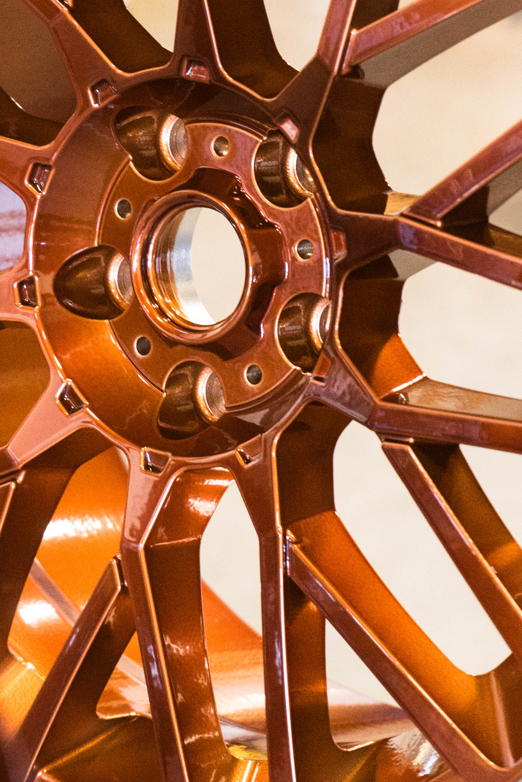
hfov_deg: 11.6
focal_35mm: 118
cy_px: 276
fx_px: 2563
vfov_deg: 17.3
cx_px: 190
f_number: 5.6
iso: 8000
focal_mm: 70
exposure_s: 1/80
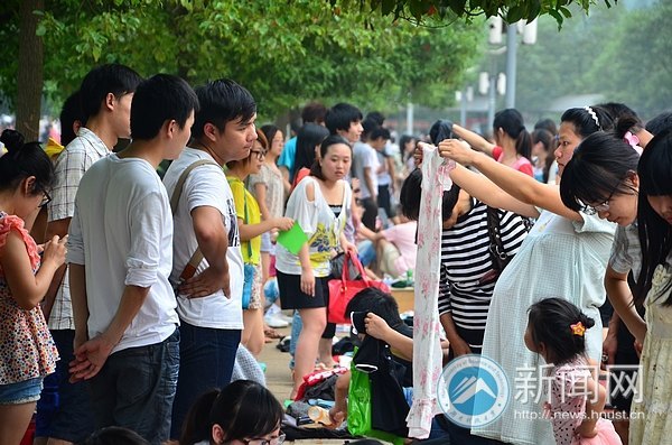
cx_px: 336
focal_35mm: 158
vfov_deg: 8.7
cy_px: 222
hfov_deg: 13.1
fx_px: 2933
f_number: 5.6
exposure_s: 1/60
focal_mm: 105
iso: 320
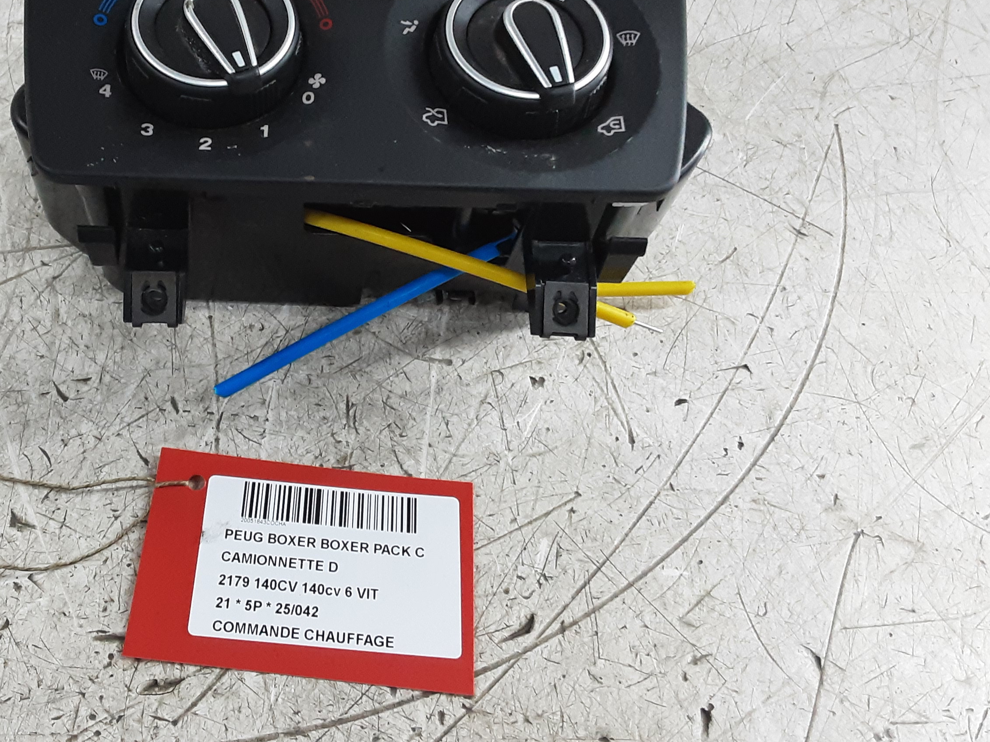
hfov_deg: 46.7
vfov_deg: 36.5
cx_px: 294
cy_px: 250
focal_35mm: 39
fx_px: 1115
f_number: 1.9
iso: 200
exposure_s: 1/50
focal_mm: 2.91
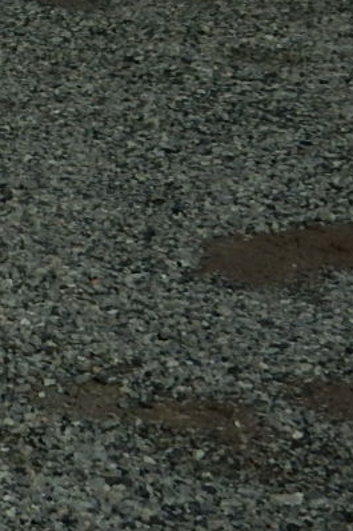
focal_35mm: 180
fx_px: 2650
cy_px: -148
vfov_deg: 11.2
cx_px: -683
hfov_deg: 6.9
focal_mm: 7.6
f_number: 5
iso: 125
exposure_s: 1/2000
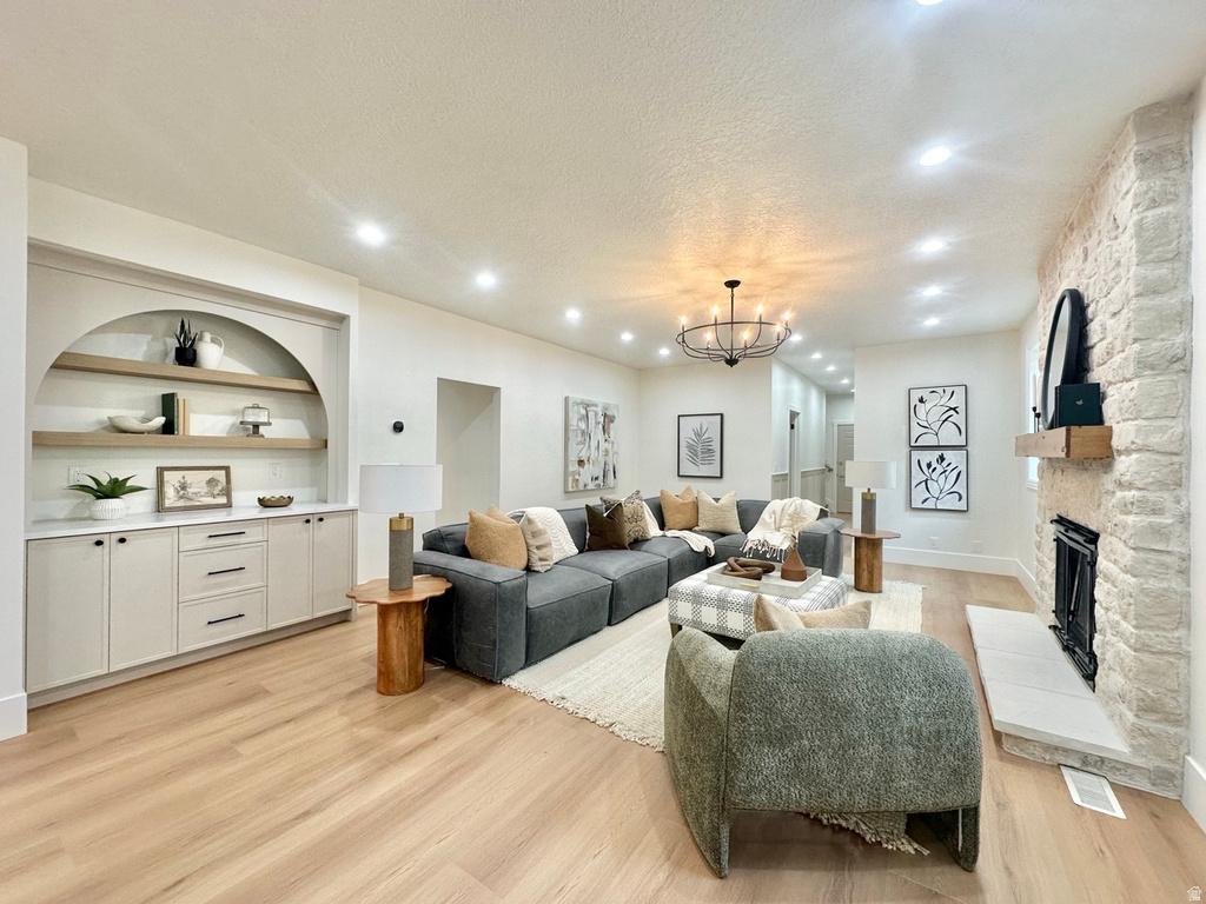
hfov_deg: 102.1
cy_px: 452
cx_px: 603
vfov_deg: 85.7
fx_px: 488
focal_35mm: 14
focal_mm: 2.22
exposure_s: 1/120
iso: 125
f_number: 2.2
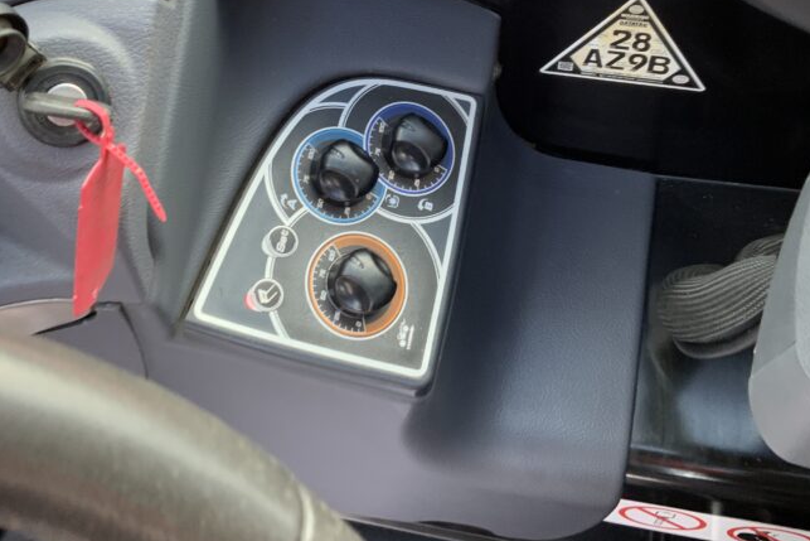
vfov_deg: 27.8
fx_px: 1080
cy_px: 148
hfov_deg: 41.1
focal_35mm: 48
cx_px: 380
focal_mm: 3
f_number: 1.8
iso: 64
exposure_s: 1/79
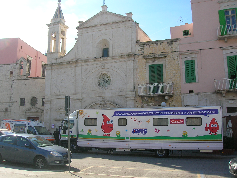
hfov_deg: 54.0
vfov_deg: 41.7
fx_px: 233
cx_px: 118
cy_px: 89
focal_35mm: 34
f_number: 4.9
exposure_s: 1/261
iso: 50
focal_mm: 5.7
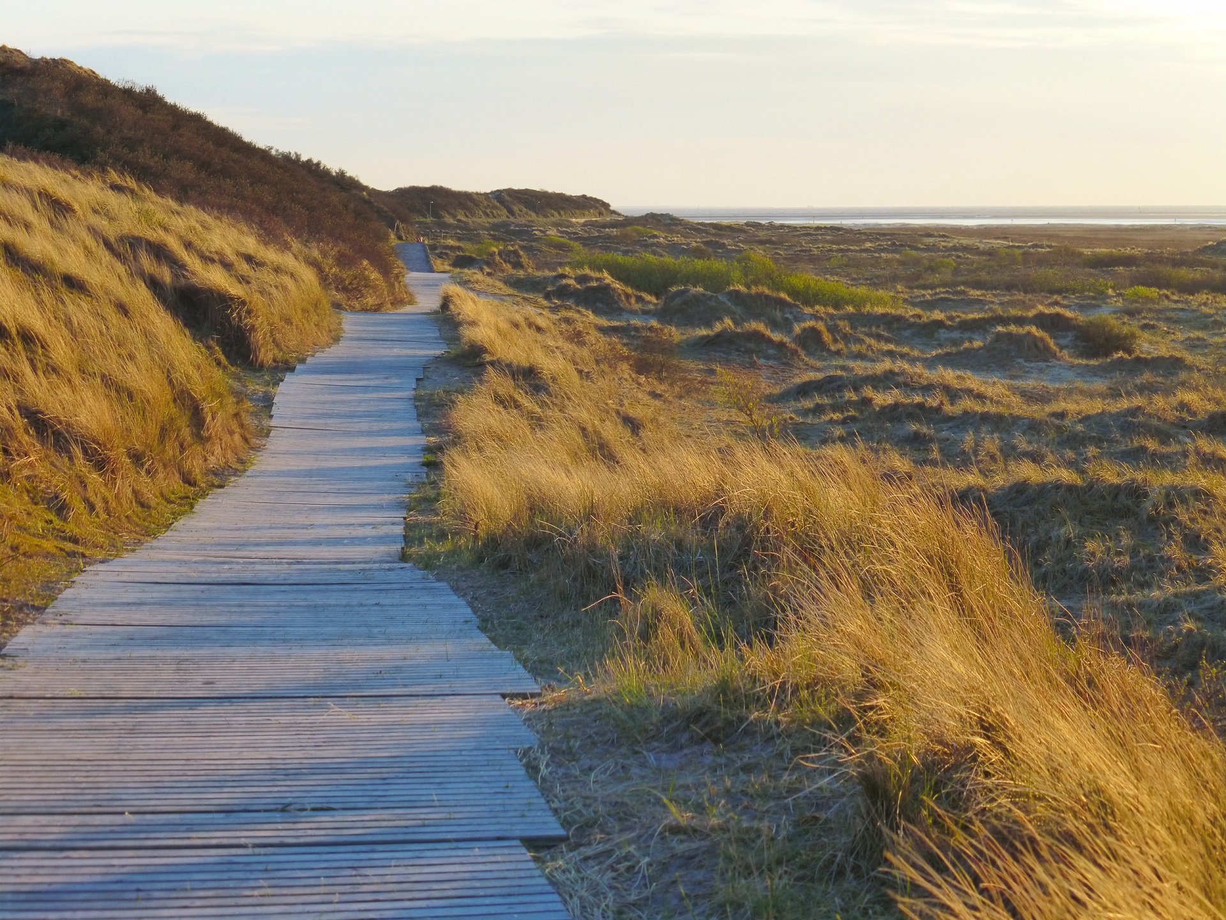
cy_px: 460
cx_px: 613
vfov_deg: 16.4
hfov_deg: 21.8
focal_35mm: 90
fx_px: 3188
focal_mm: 16.1
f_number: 5.2
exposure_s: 1/160
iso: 200
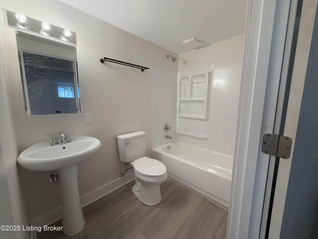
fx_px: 129
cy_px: 120
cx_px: 159
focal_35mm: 14
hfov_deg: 102.1
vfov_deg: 85.7
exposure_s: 1/60
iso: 250
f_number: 2.2
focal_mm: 2.22
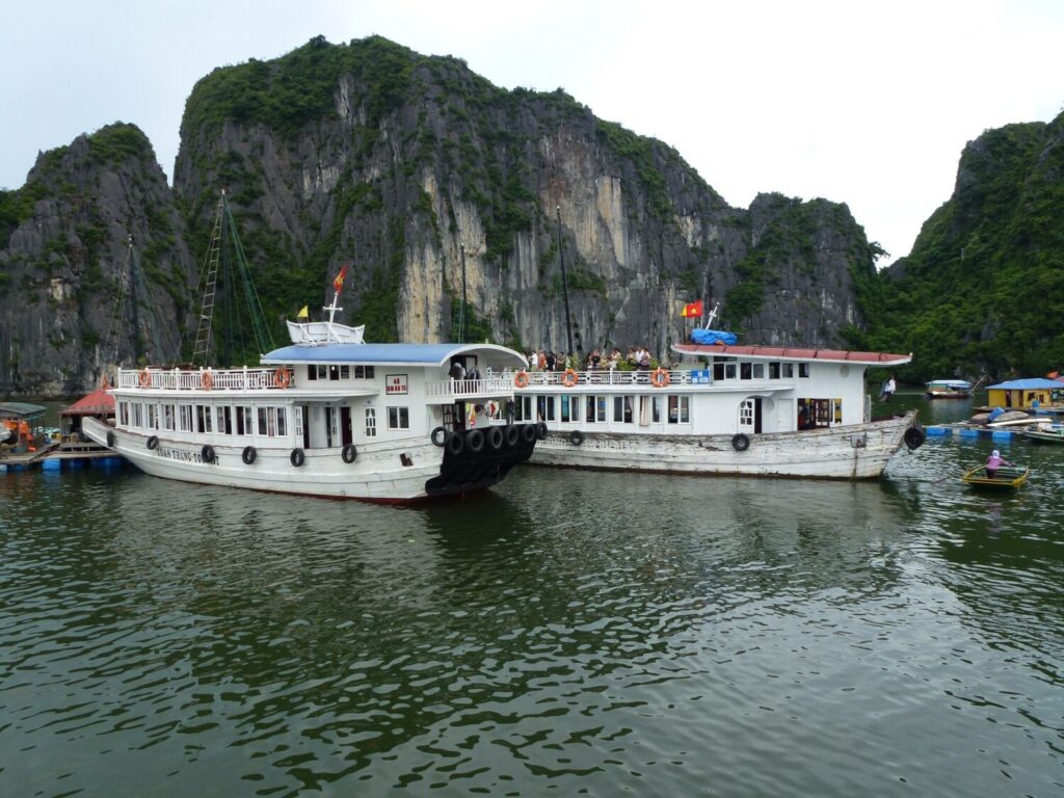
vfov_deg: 56.8
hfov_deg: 71.6
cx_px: 532
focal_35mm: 24
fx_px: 738
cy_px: 399
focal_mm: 4.3
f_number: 4
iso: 100
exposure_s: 1/400
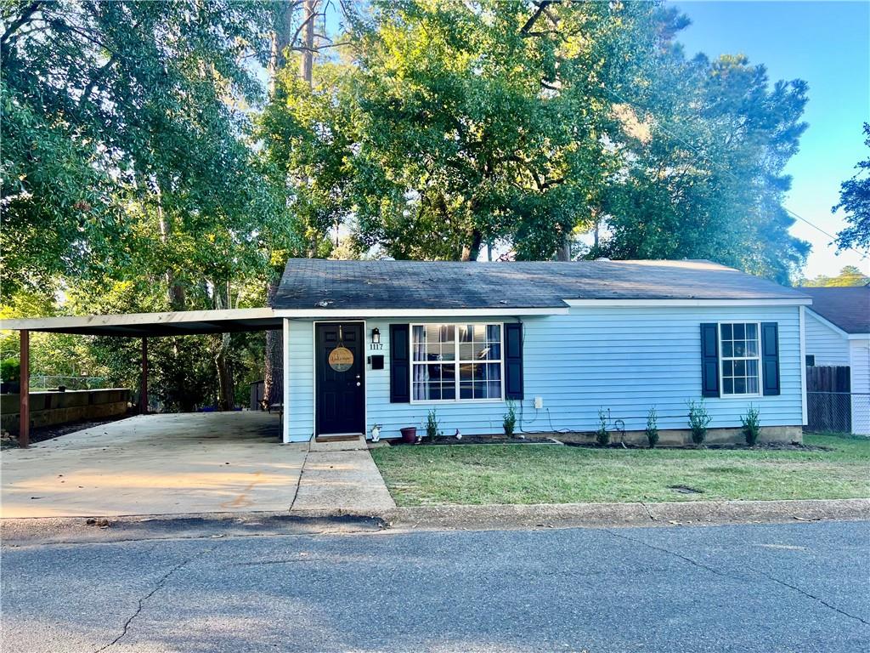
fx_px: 653
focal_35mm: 26
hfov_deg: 67.3
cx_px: 435
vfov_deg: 53.1
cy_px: 326
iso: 40
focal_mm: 5.7
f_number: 1.5
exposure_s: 1/182
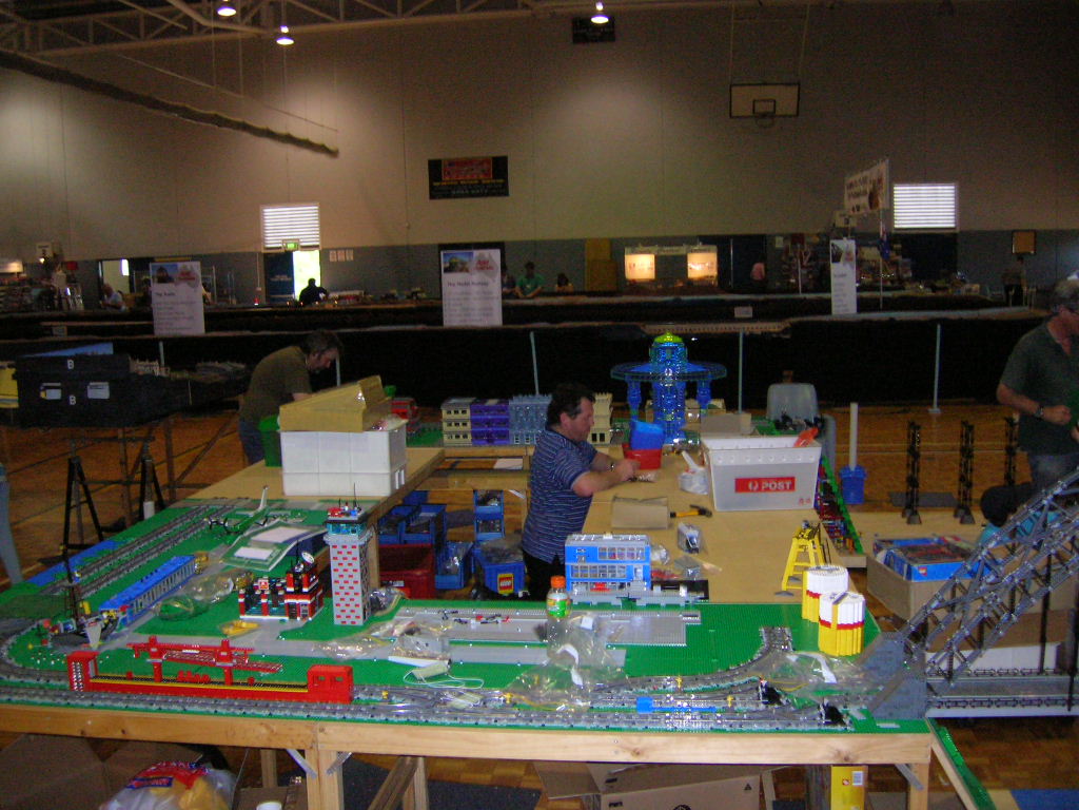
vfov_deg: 41.8
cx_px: 540
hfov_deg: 54.0
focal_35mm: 34
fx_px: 1060
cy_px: 405
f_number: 2.9
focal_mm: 5.7
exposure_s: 1/60.1
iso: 200
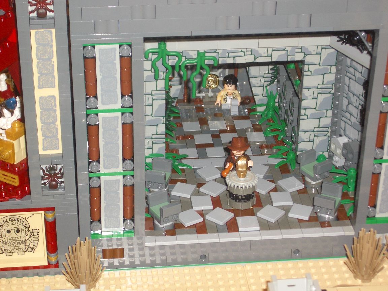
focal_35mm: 88
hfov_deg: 22.3
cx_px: 194
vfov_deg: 16.8
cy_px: 146
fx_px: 986
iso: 100
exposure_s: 1/60
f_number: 4.4
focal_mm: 14.6
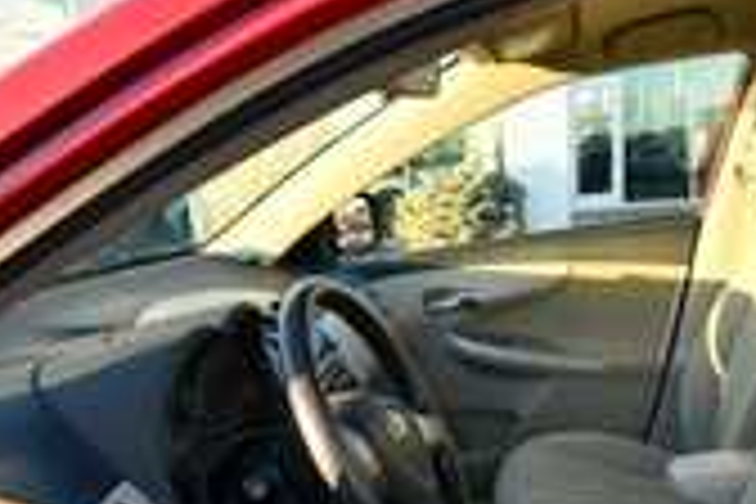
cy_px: 506
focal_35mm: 38
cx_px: 495
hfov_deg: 49.9
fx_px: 798
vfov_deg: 32.2
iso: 400
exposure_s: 1/250
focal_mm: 11
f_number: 5
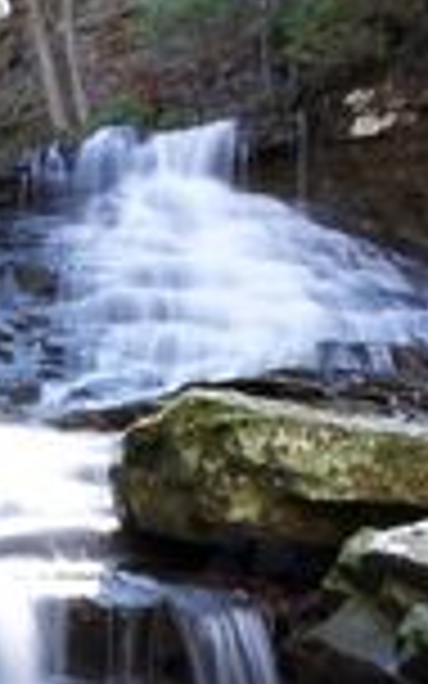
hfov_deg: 18.3
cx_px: -27
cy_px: 520
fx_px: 1288
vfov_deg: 29.3
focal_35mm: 69
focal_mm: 24
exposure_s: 2
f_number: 22
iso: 100
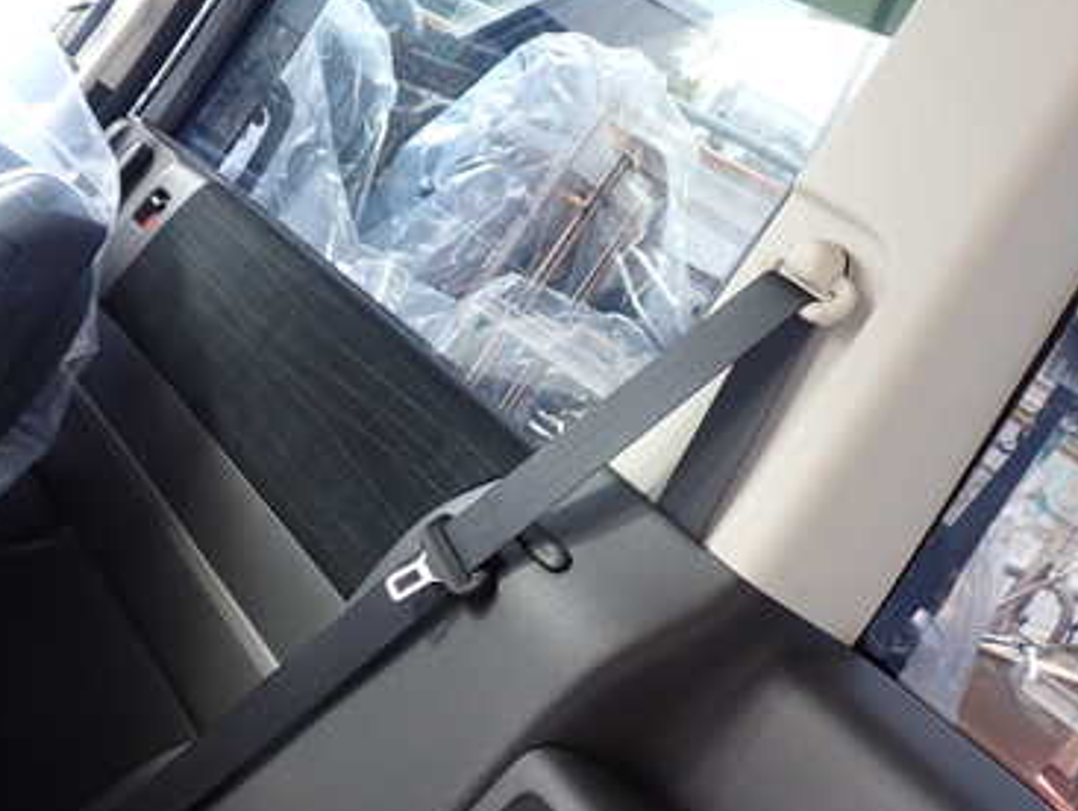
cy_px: 341
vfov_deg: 29.7
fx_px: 1527
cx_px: 350
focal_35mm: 49
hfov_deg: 38.4
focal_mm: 5.4
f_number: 2.3
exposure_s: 1/40
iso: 200
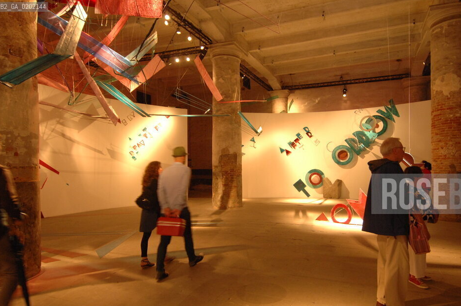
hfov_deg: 76.8
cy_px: 164
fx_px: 289
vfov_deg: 55.8
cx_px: 262
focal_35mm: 23
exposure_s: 1/20
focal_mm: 13
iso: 800
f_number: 4
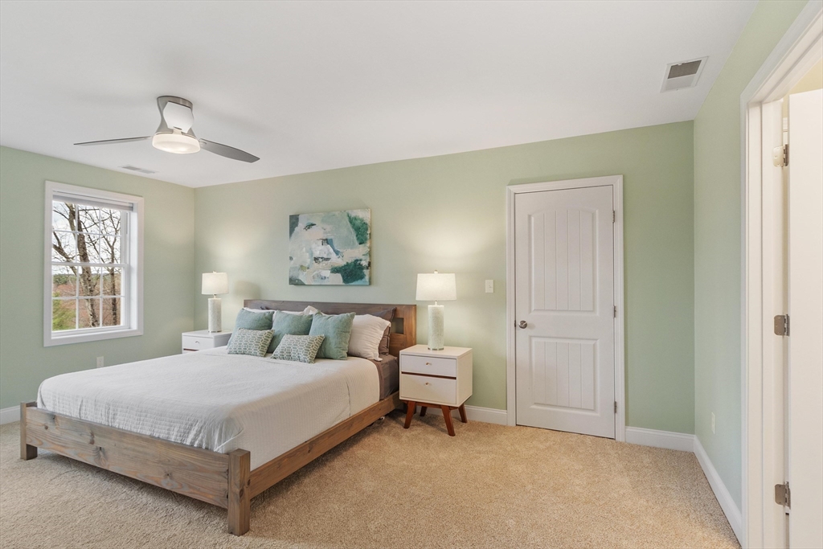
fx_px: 412
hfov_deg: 90.0
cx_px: 412
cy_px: 274
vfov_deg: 67.4
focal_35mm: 18
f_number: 8
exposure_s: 1/2.5
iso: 400
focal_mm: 12
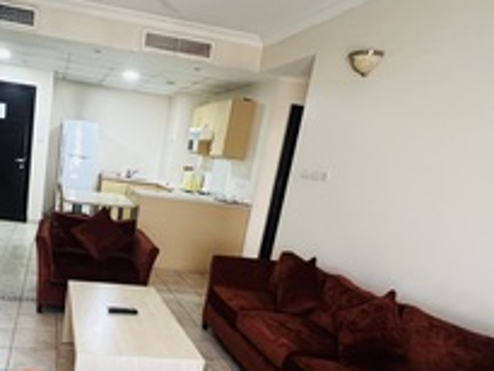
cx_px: 119
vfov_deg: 46.9
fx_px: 414
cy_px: 266
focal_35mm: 29
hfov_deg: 58.2
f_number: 1.8
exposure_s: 1/60
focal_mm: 1.57
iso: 400
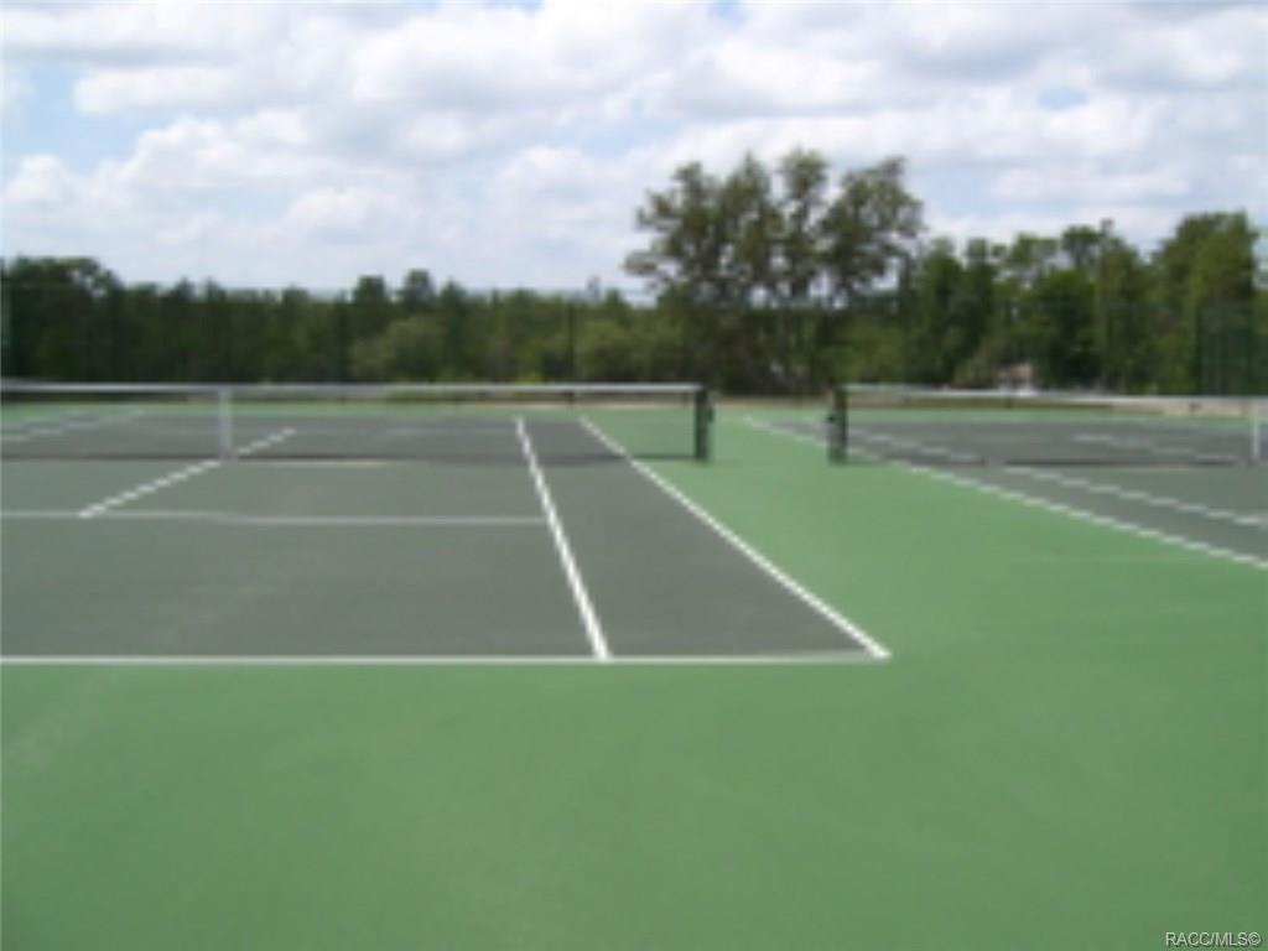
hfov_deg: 51.4
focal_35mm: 36
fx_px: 1319
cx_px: 634
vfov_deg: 39.7
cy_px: 476
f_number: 4.8
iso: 80
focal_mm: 6
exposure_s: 1/750
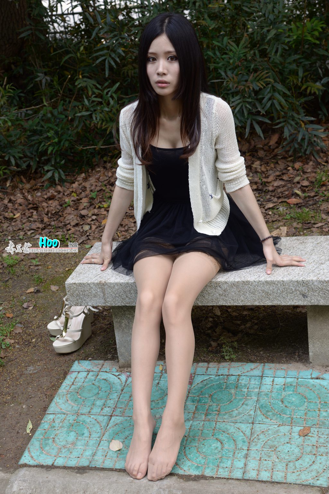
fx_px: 754
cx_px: 164
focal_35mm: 55
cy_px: 247
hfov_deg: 24.6
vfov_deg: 36.2
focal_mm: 55
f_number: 6.3
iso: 200
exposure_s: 1/80
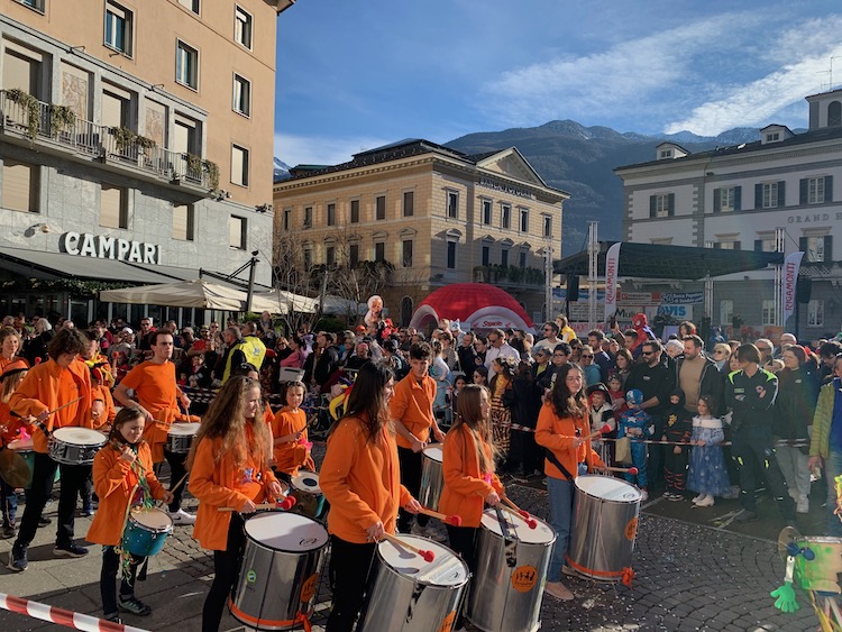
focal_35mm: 26
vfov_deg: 53.1
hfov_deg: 67.3
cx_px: 421
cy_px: 316
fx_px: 633
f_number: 1.8
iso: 25
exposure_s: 1/1779
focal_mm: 4.25
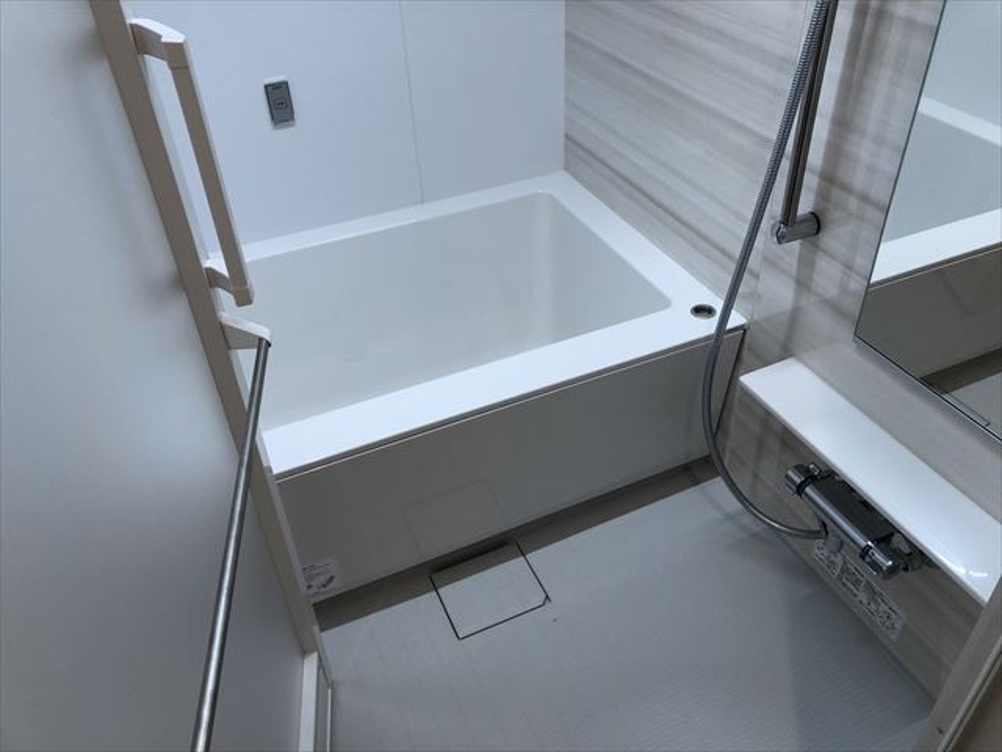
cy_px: 376
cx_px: 501
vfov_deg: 49.7
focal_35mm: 28
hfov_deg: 63.4
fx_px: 810
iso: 32
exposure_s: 1/50
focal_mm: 3.99
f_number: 1.8
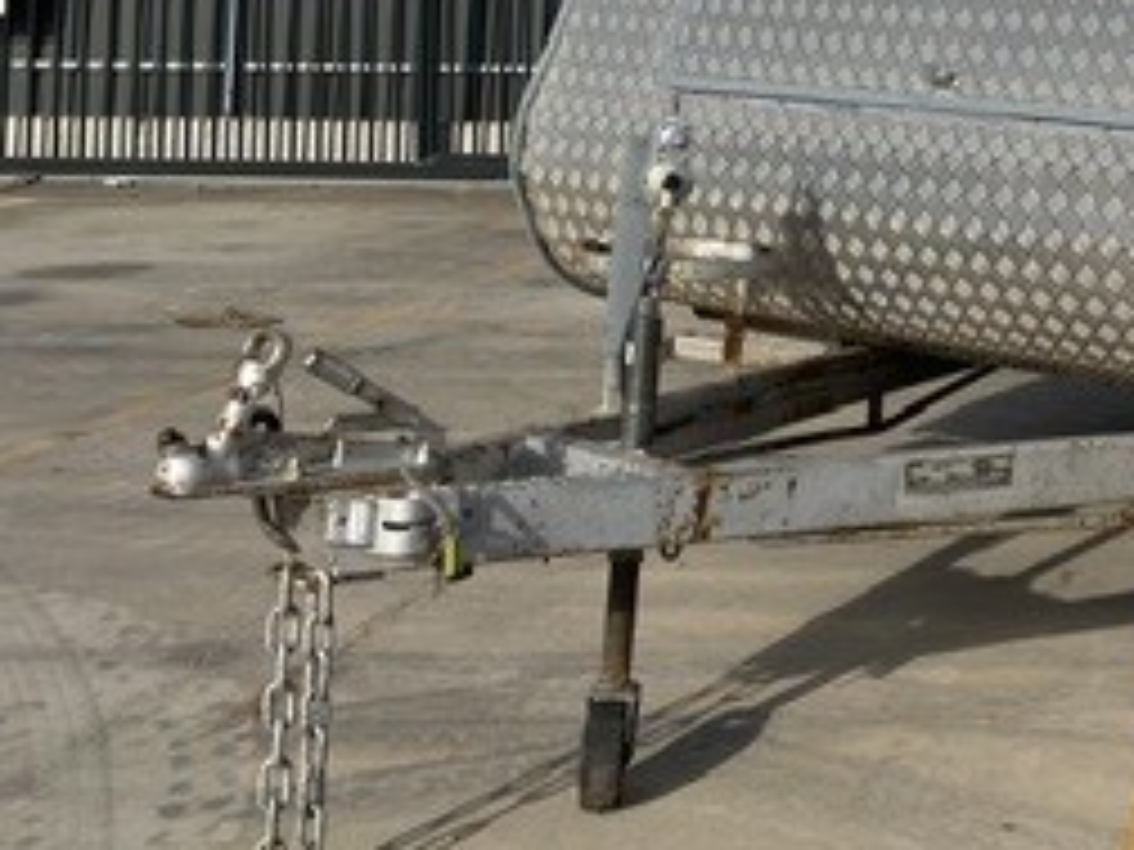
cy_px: -139
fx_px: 2162
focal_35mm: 66
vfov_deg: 20.9
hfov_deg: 25.9
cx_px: 1404
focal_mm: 4.25
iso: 32
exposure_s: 1/4444
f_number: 1.8
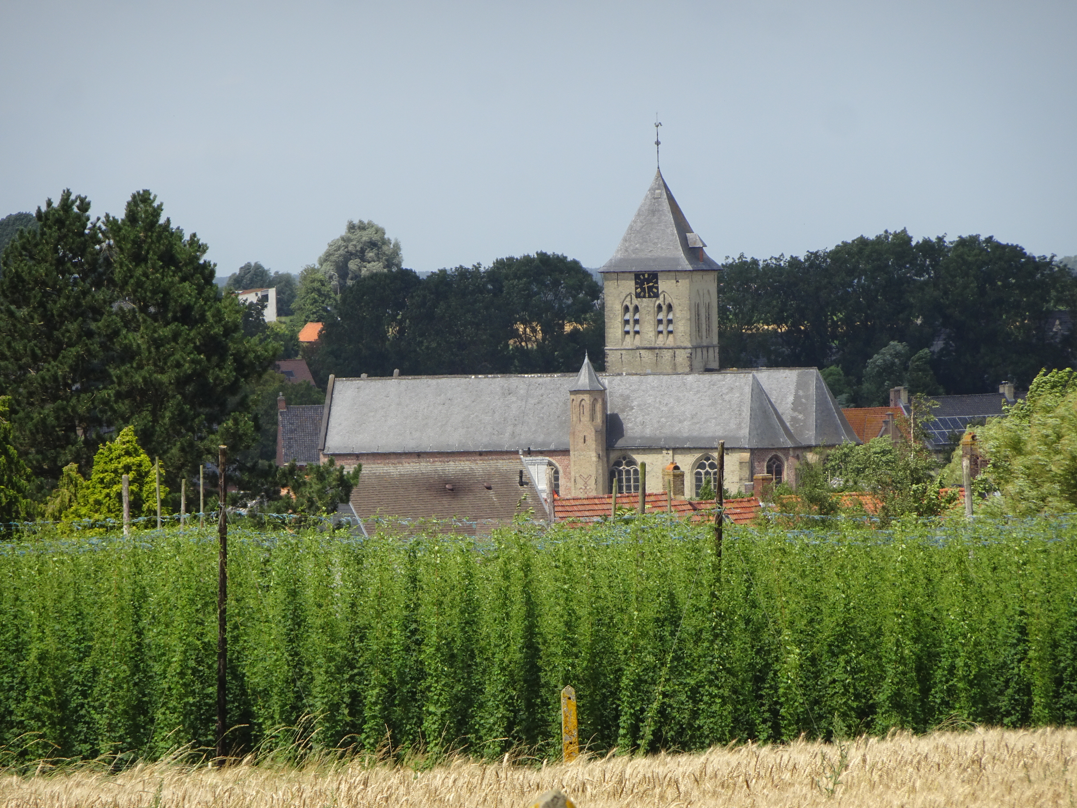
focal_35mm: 308
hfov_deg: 6.4
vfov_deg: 4.8
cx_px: 538
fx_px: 9583
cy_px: 404
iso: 80
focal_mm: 52.59
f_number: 6.3
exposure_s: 1/320
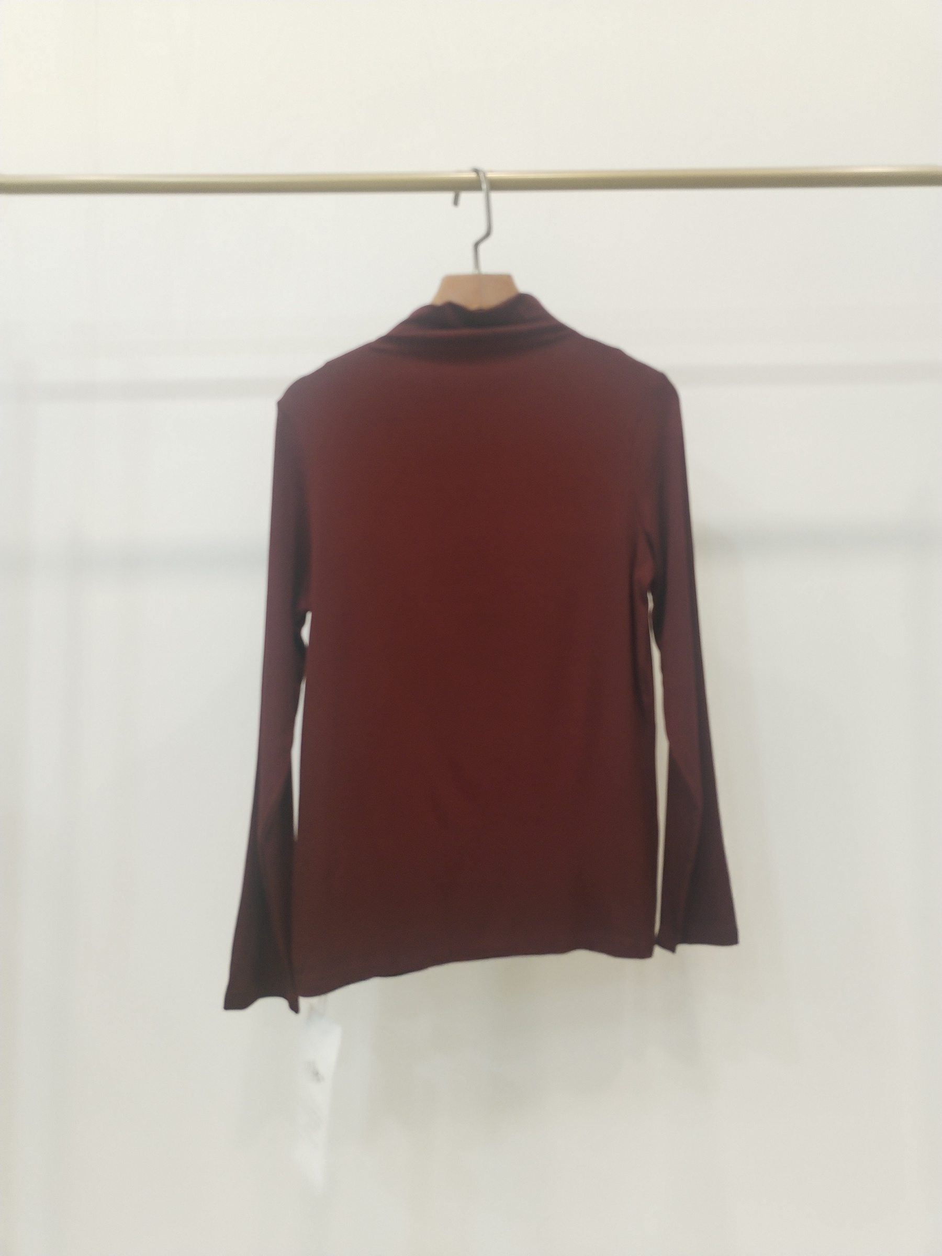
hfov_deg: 48.2
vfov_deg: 61.7
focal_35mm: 29
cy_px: 628
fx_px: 1052
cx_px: 471
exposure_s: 1/33.3
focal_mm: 4.75
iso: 327
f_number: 1.8
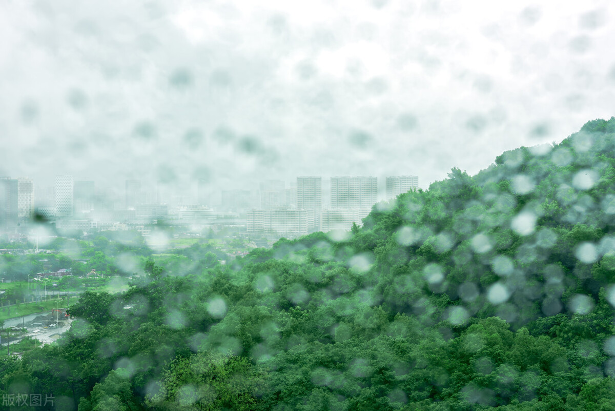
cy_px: 206
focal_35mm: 60
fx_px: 1025
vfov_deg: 22.6
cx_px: 308
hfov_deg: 33.4
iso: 64
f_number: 18
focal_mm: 60
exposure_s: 1/2.5
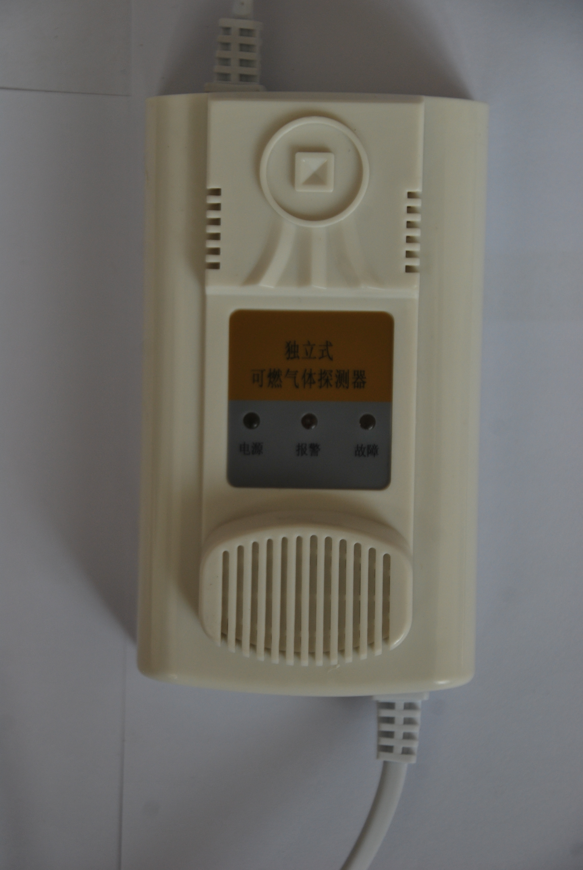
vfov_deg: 16.1
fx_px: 3088
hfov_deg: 10.8
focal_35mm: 128
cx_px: 292
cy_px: 435
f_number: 5.6
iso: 220
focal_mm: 85
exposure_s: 1/125
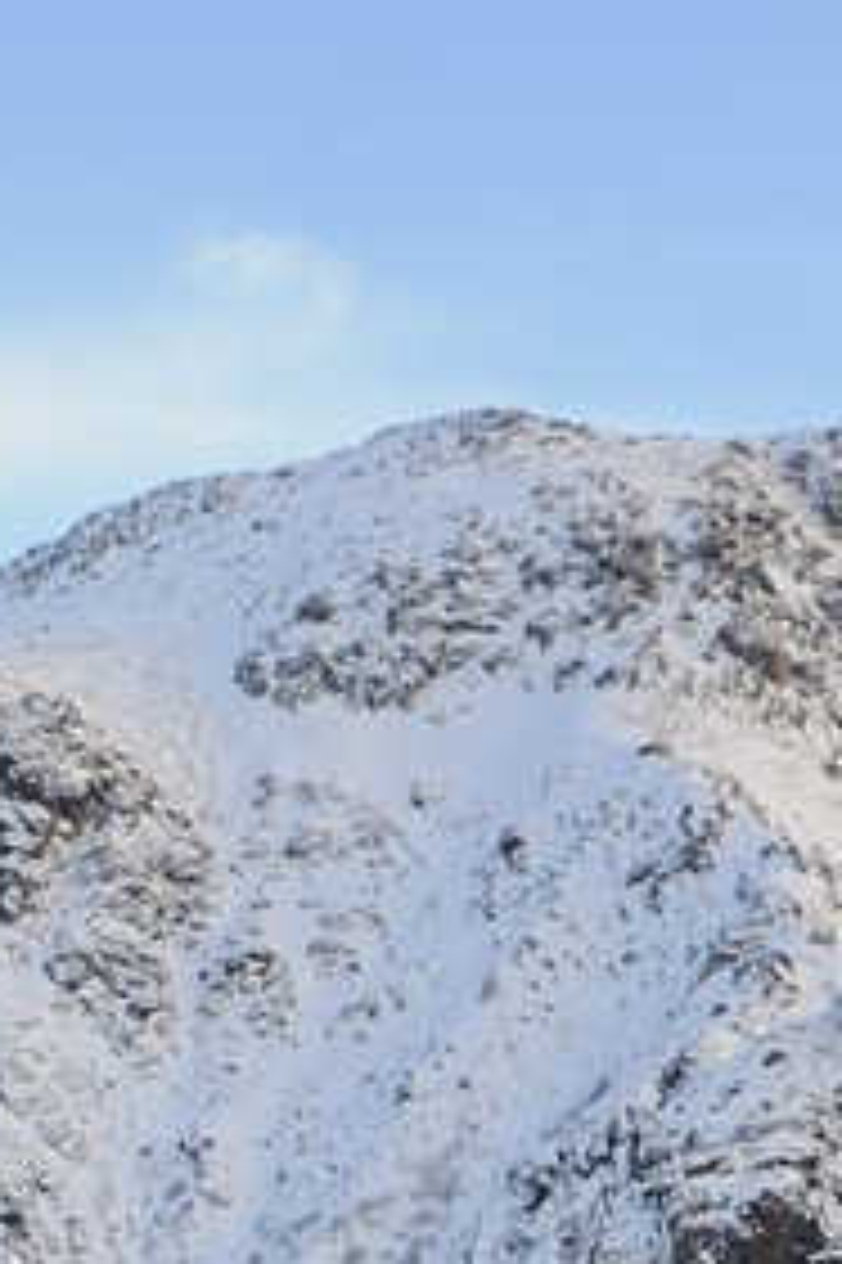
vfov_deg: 7.9
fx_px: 8395
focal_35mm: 239
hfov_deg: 5.6
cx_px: -1013
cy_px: 3104
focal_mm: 42
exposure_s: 1/250
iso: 200
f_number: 4
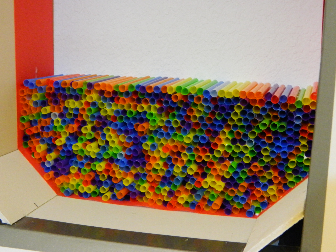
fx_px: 553
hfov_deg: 33.8
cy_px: 126
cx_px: 168
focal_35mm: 57
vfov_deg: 25.7
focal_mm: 10.2
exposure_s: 1/6
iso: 800
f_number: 3.8
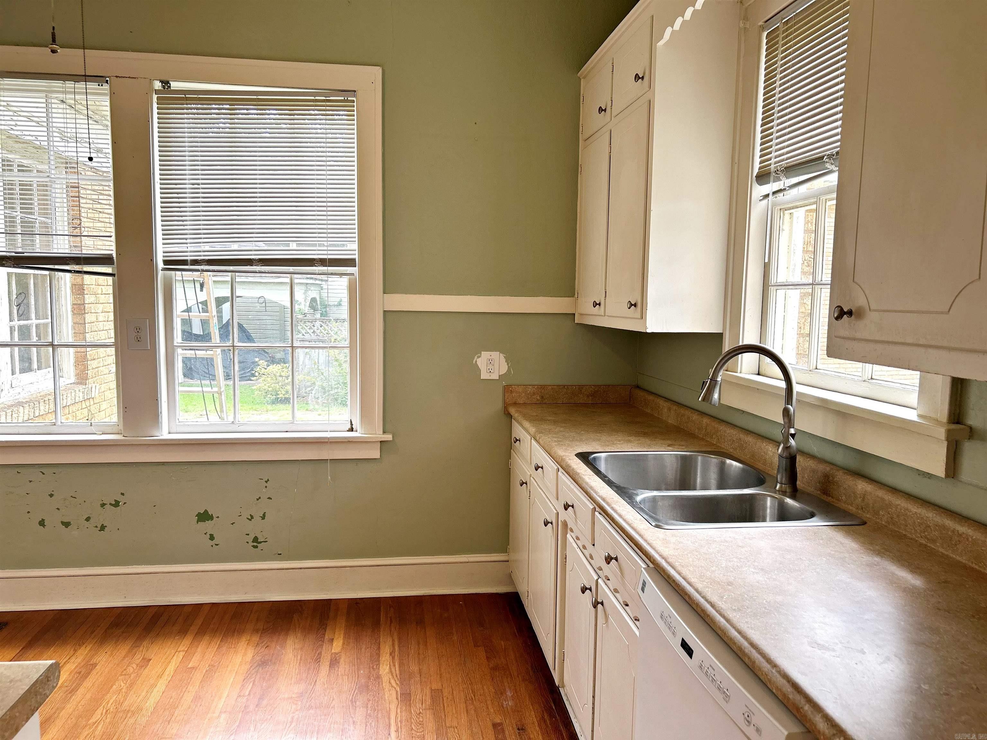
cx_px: 494
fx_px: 741
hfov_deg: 67.3
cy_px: 370
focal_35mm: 26
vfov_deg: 53.1
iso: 40
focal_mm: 5.7
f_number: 1.5
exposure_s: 1/192
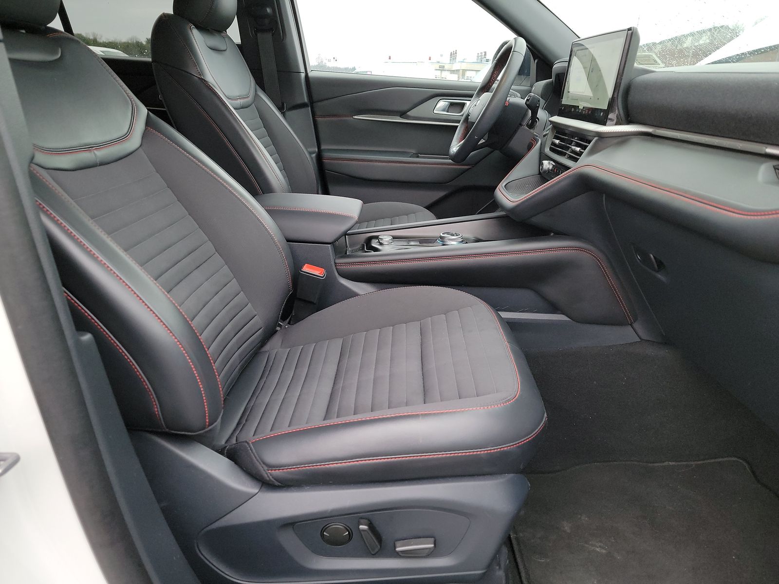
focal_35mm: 24
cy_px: 292
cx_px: 390
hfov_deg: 71.6
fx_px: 540
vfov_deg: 56.8
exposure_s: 1/59
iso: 465
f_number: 1.8
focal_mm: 6.7
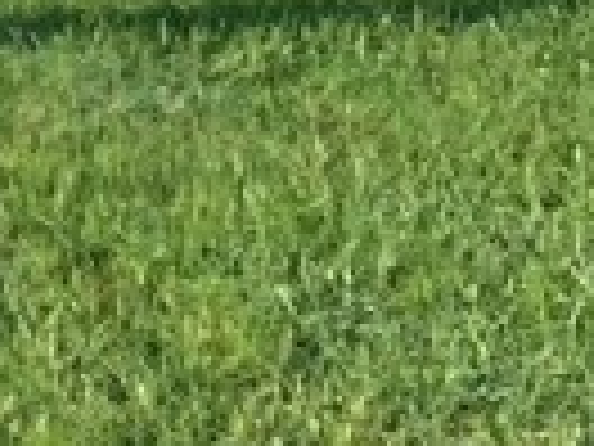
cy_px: -586
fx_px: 3449
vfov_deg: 7.0
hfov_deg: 8.6
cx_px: -1044
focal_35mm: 201
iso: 25
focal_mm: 4.25
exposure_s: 1/1163
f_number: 1.8
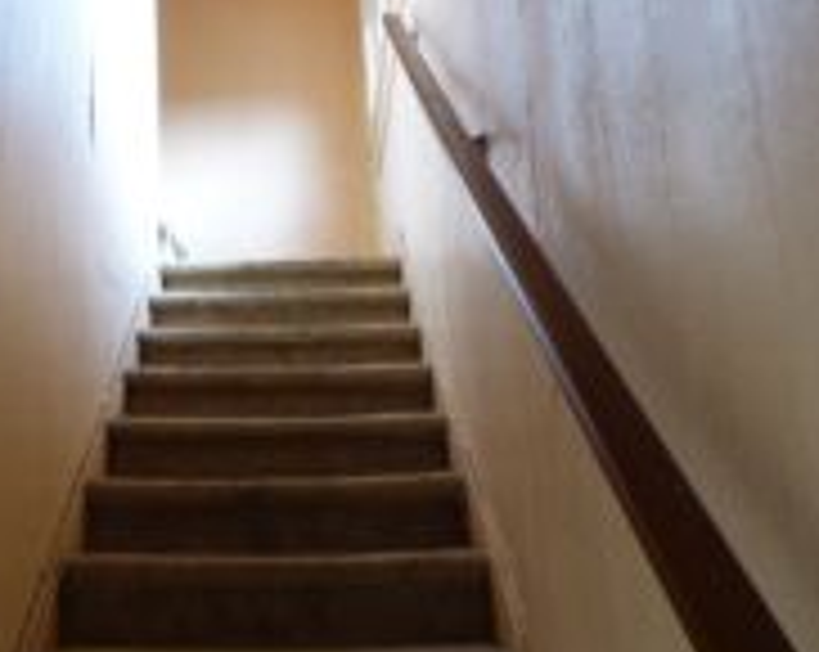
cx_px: 238
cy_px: 297
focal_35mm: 43
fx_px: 1041
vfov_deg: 34.8
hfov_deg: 42.1
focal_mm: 3.58
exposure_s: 1/60
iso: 160
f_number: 2.8
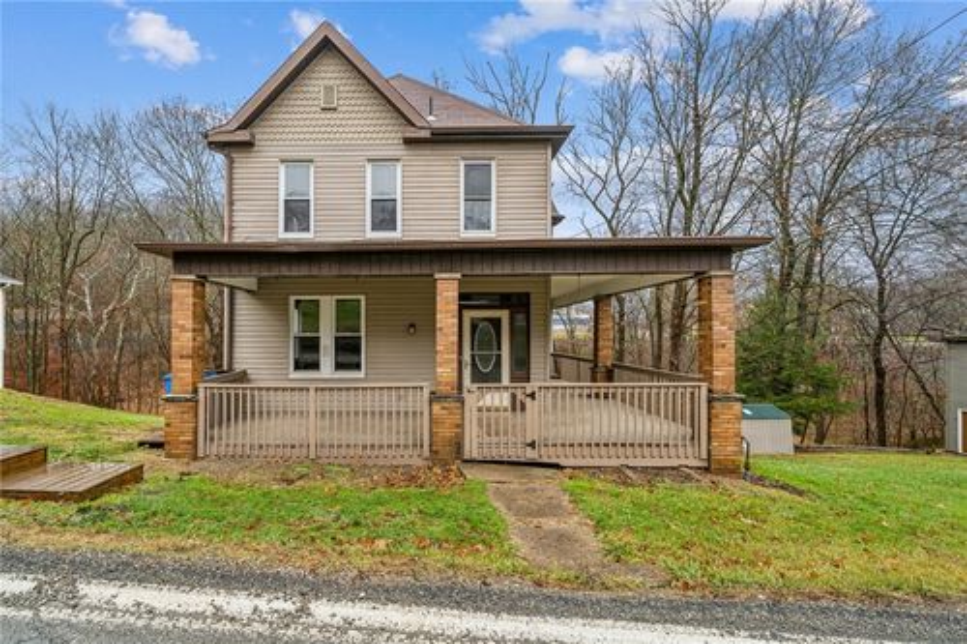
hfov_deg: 104.3
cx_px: 484
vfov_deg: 81.2
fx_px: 376
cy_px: 322
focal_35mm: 14
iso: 50
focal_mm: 14
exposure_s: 1/5
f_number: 11
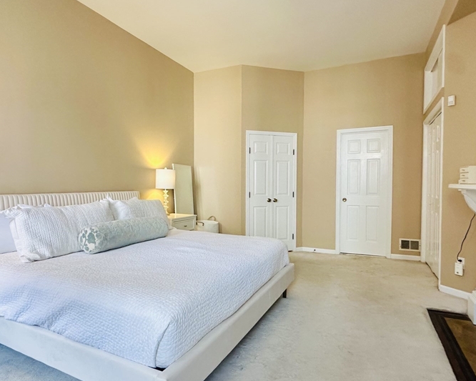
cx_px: 234
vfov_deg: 65.5
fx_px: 296
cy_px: 192
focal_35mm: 21
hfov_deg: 77.6
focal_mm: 2.22
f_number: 2.2
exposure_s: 1/120
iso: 200
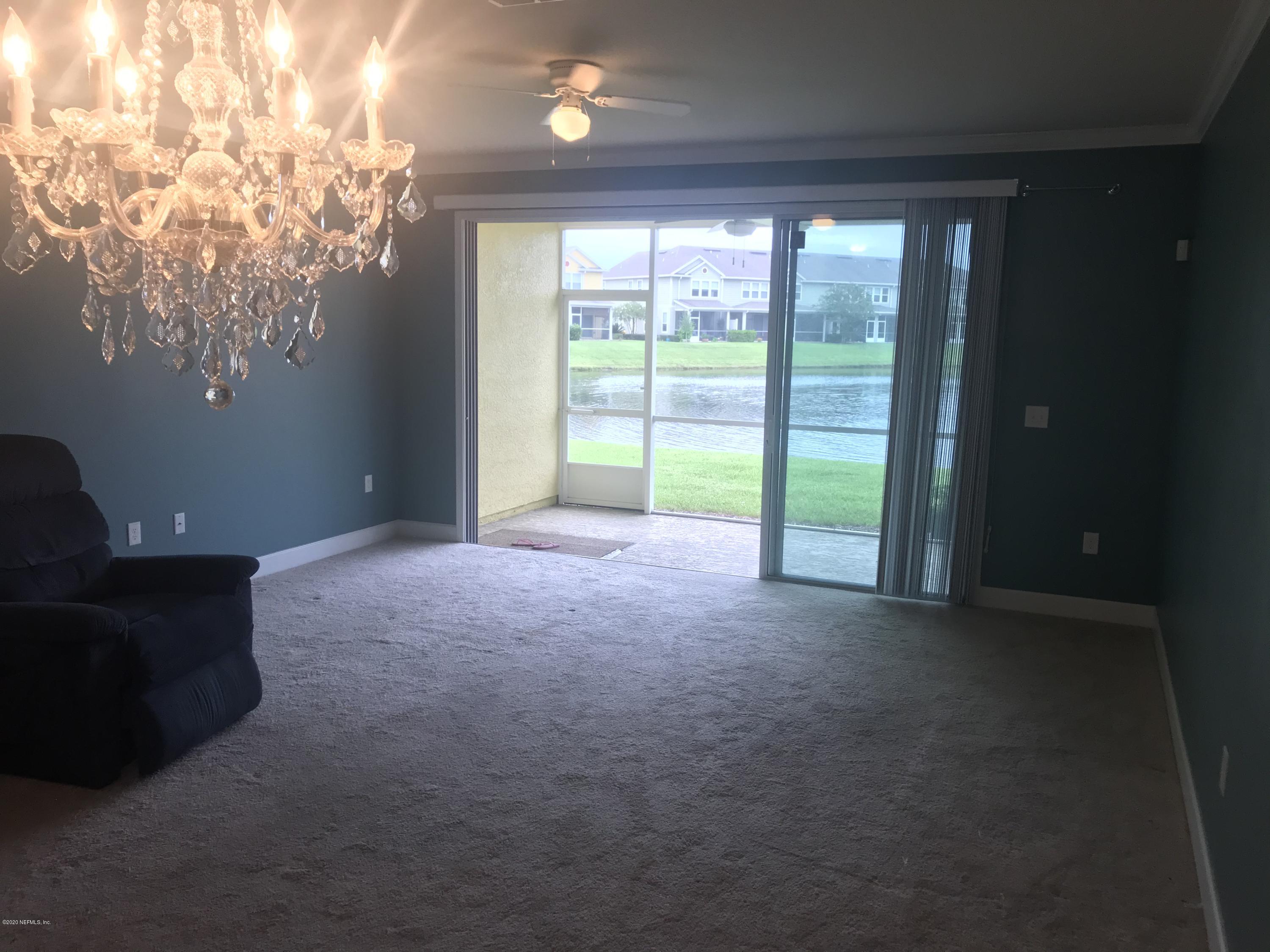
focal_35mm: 28
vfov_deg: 49.7
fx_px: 1027
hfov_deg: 63.4
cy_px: 476
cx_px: 635
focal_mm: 3.99
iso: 40
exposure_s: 1/120
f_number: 1.8
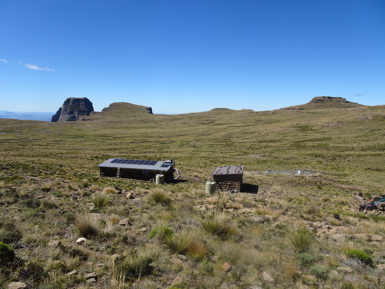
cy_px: 144
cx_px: 192
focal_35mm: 24
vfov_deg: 56.8
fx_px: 267
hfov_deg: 71.6
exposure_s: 1/1000
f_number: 3.5
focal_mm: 4.1
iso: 80
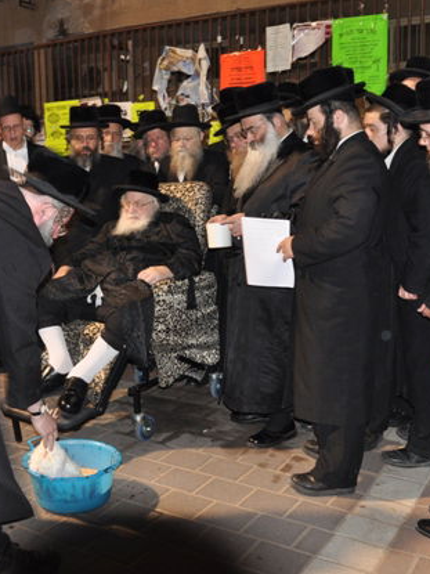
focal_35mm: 40
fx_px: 663
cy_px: 281
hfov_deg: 35.5
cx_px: 138
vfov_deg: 46.8
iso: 640
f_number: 5.6
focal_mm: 18
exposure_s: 1/13
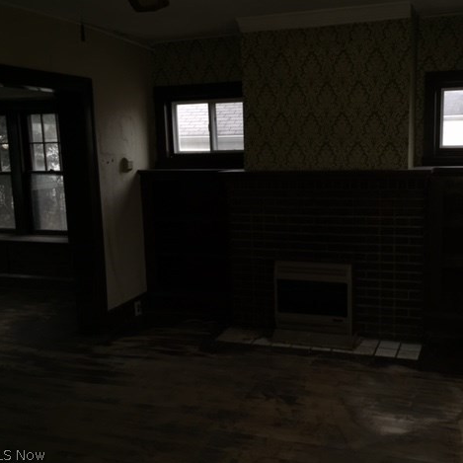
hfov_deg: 46.7
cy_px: 229
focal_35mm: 35
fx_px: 530
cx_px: 297
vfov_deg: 47.2
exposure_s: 1/16
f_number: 2.2
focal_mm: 4.15
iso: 32
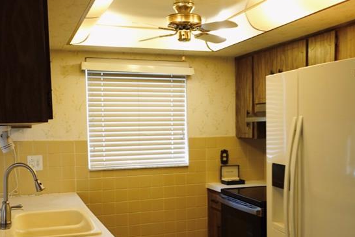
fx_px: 444
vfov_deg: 29.6
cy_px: 170
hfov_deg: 43.4
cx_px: 205
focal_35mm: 45
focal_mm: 9.4
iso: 250
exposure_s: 1/50
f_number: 2.8
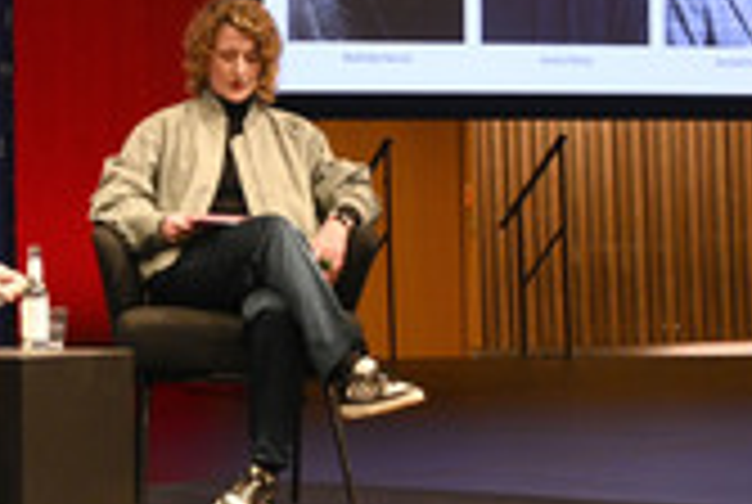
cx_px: 70
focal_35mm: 148
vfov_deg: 9.3
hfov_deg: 13.7
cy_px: 99
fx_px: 3097
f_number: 5
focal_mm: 55
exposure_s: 1/160
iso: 3200
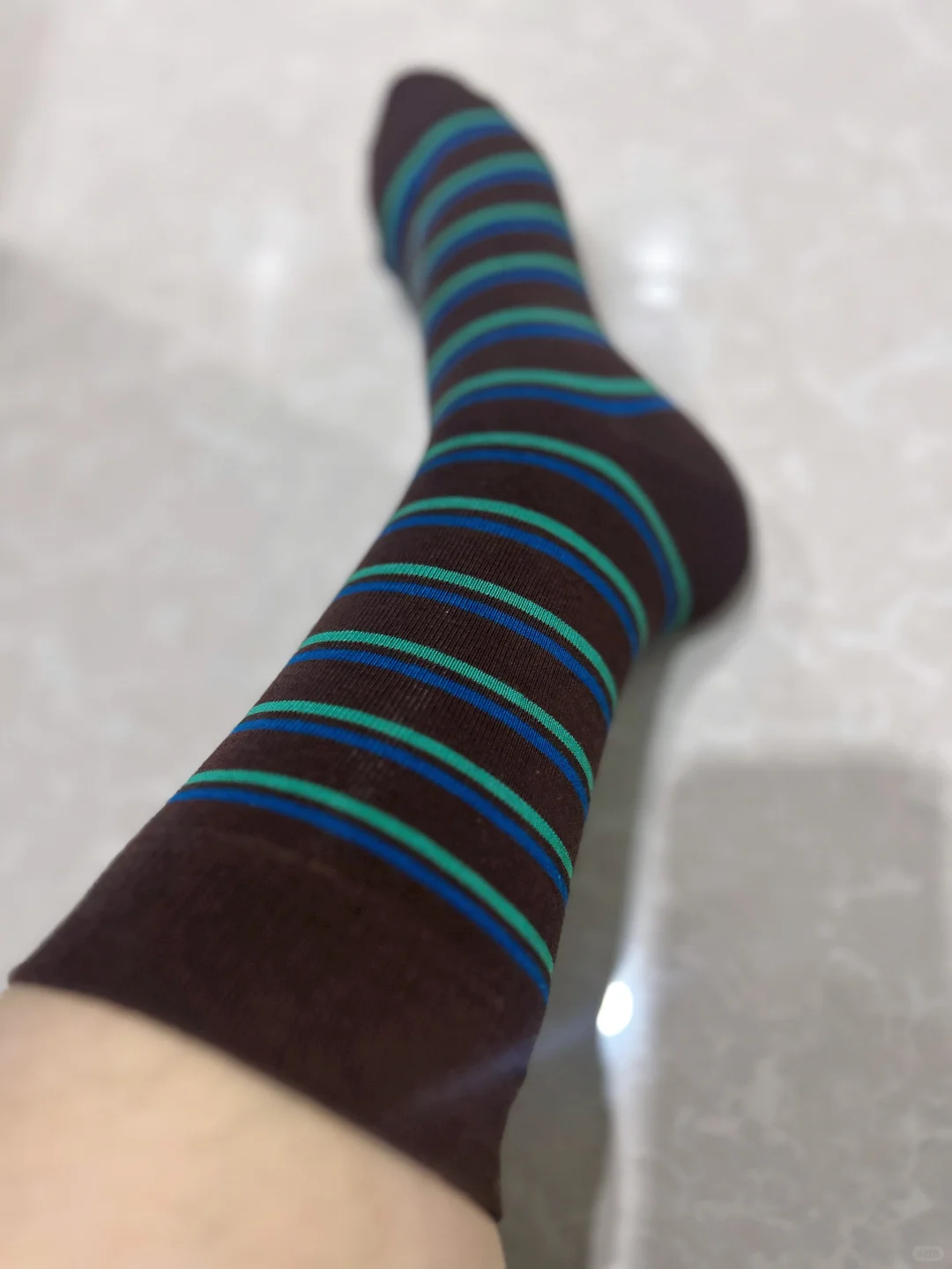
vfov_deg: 67.3
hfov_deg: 53.1
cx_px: 476
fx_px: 953
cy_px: 634
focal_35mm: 26
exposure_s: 1/50
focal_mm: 5.7
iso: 250
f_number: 1.5
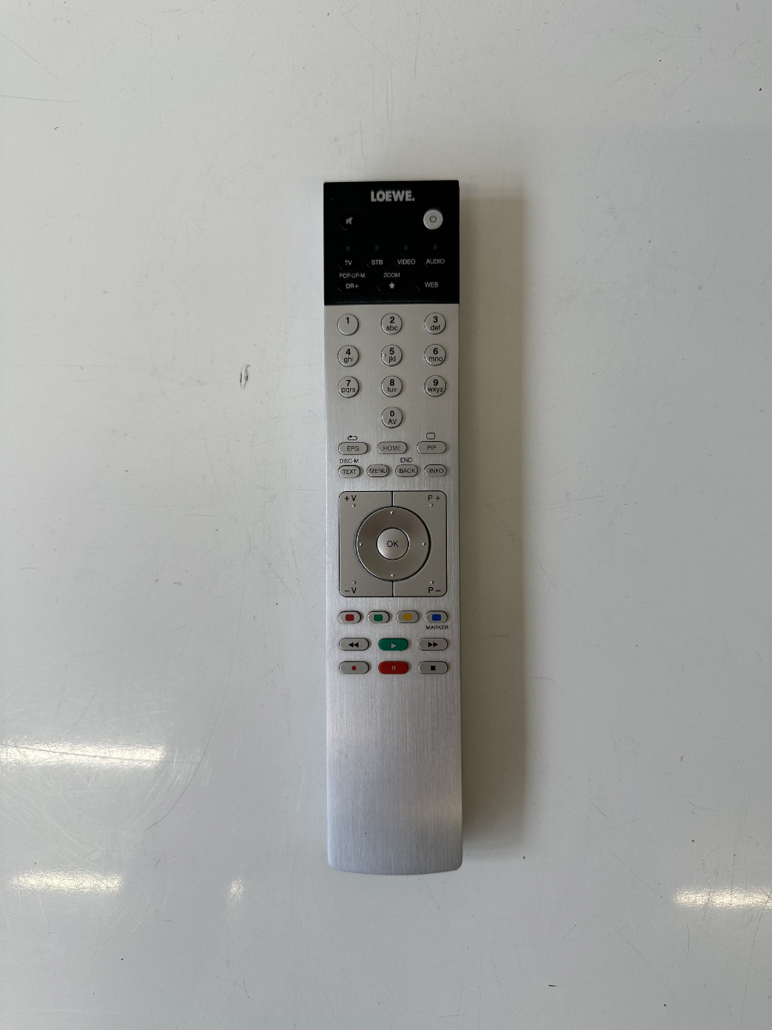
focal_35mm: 24
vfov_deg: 71.6
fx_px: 714
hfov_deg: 56.8
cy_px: 515
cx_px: 386
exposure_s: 1/183
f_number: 1.8
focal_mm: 6.9
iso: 64
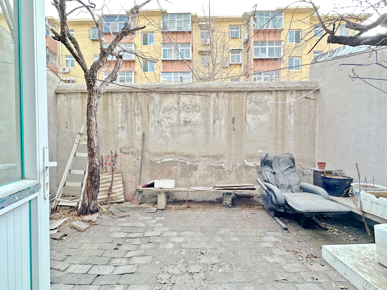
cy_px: 145
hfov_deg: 102.1
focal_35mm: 14
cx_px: 194
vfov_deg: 85.7
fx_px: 157
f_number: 2.2
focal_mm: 2.22
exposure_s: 1/99
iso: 80
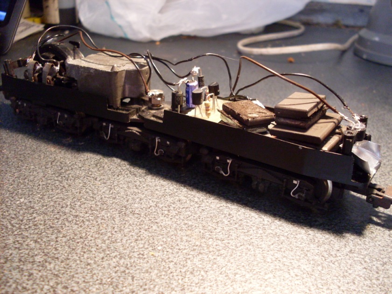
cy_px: 147
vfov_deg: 37.7
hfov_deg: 49.0
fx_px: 430
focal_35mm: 38
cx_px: 196
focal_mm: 6.3
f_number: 2.8
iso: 200
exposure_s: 1/15
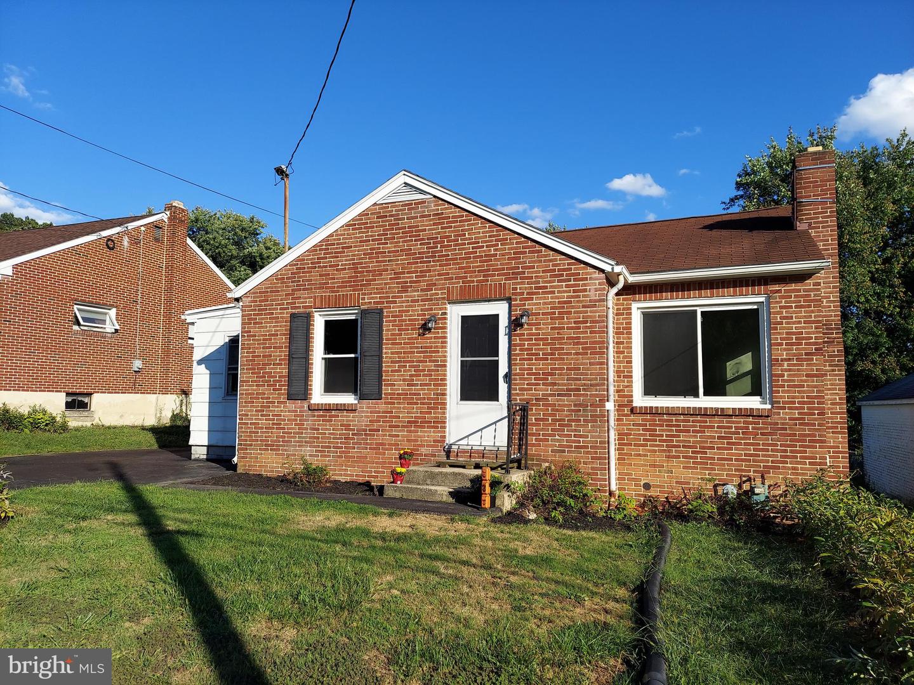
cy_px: 342
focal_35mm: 24
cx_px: 457
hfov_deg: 71.6
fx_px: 634
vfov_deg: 56.8
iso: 50
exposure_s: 1/1646
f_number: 1.8
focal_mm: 5.23
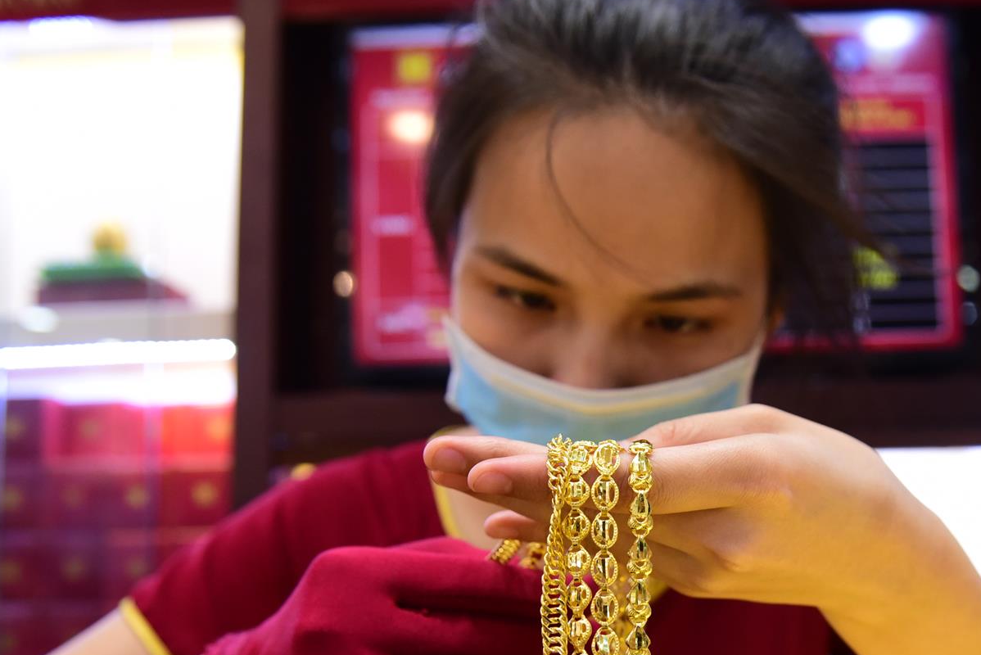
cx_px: 654
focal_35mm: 40
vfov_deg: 32.6
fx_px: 1090
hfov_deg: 47.6
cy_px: 512
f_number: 3.5
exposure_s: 1/250
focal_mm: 24
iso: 1600
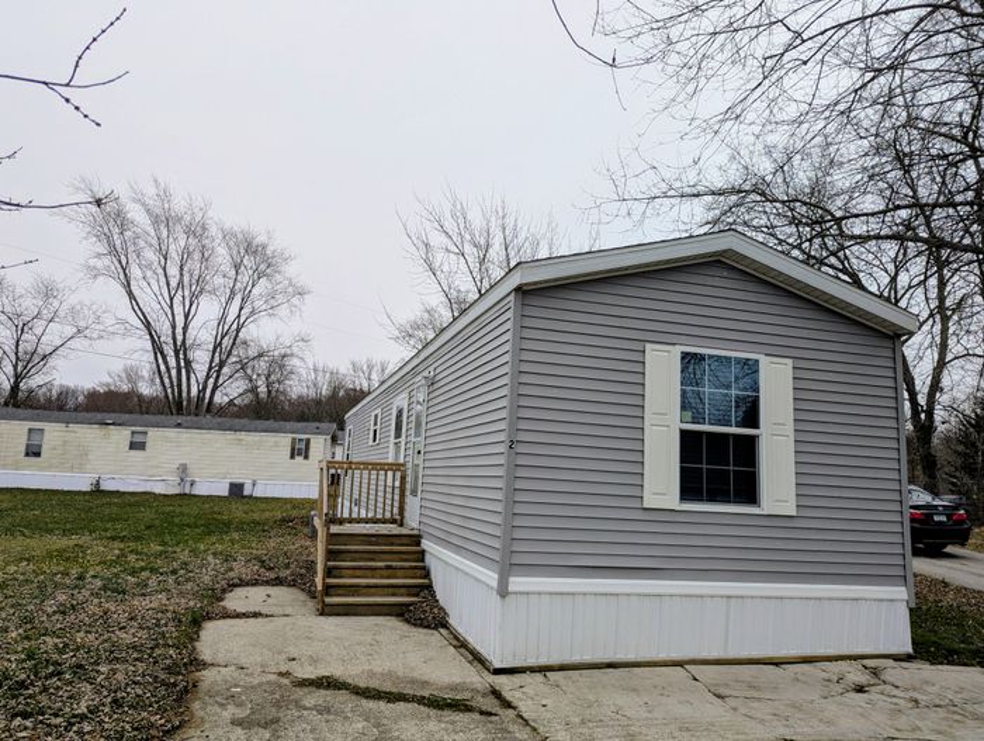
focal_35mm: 24
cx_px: 492
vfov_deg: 56.9
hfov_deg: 71.5
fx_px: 683
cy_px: 370
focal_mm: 6.81
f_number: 1.85
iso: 65
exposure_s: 1/170
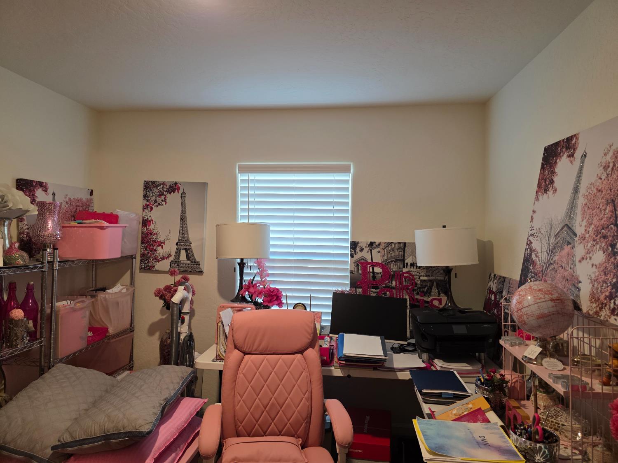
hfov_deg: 73.9
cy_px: 232
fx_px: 411
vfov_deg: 58.9
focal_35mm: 23
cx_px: 309
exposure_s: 1/120
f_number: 1.7
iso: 320
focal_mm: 6.3
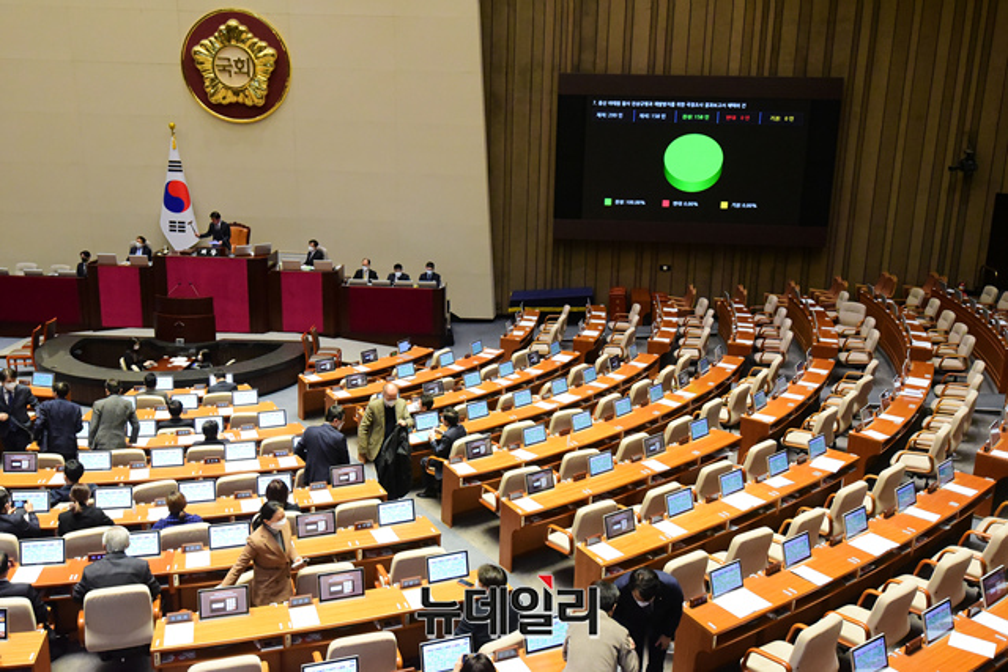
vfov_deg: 41.1
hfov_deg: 58.7
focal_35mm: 32
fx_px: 896
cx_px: 504
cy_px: 336
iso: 6400
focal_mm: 32
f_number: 6.3
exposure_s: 1/200
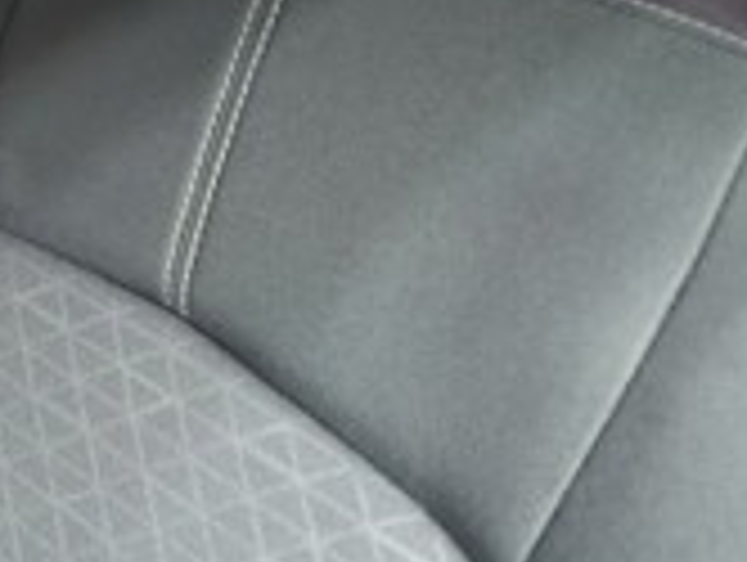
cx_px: -184
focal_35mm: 83
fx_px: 1794
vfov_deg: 16.0
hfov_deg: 21.6
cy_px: -333
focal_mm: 5.4
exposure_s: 1/120
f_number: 1.8
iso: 250
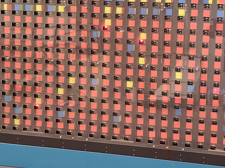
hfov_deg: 31.9
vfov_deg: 24.3
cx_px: 155
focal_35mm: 60
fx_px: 390
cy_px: 53
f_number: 1.8
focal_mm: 5.4
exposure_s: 1/40
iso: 400
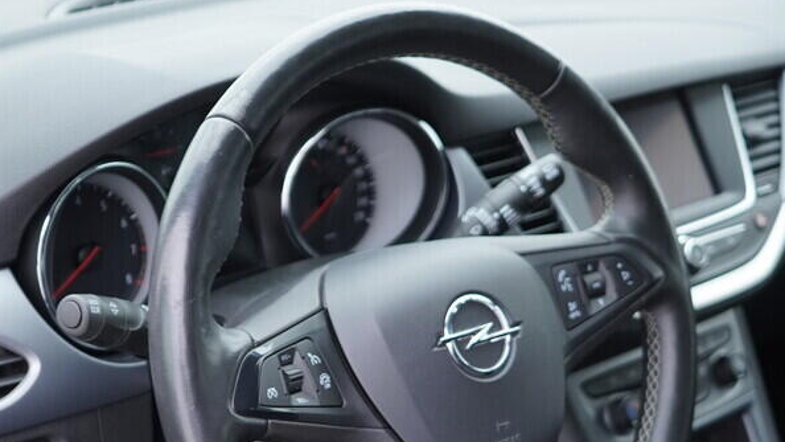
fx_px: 1353
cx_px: 373
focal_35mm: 65
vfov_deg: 18.3
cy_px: 362
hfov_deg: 32.4
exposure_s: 1/40
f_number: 2.8
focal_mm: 24
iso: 250
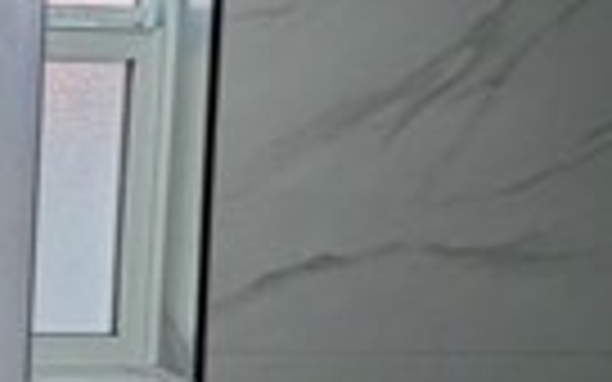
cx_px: -630
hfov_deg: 18.4
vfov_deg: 18.3
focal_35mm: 70
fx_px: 1168
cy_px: 27
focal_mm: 2.22
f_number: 2.2
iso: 50
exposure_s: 1/120
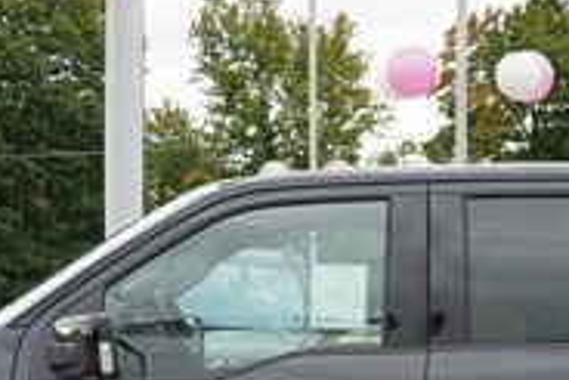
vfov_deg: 10.3
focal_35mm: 132
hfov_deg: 15.4
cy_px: 372
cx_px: 476
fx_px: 2088
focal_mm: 38
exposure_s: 1/80
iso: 100
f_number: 6.3
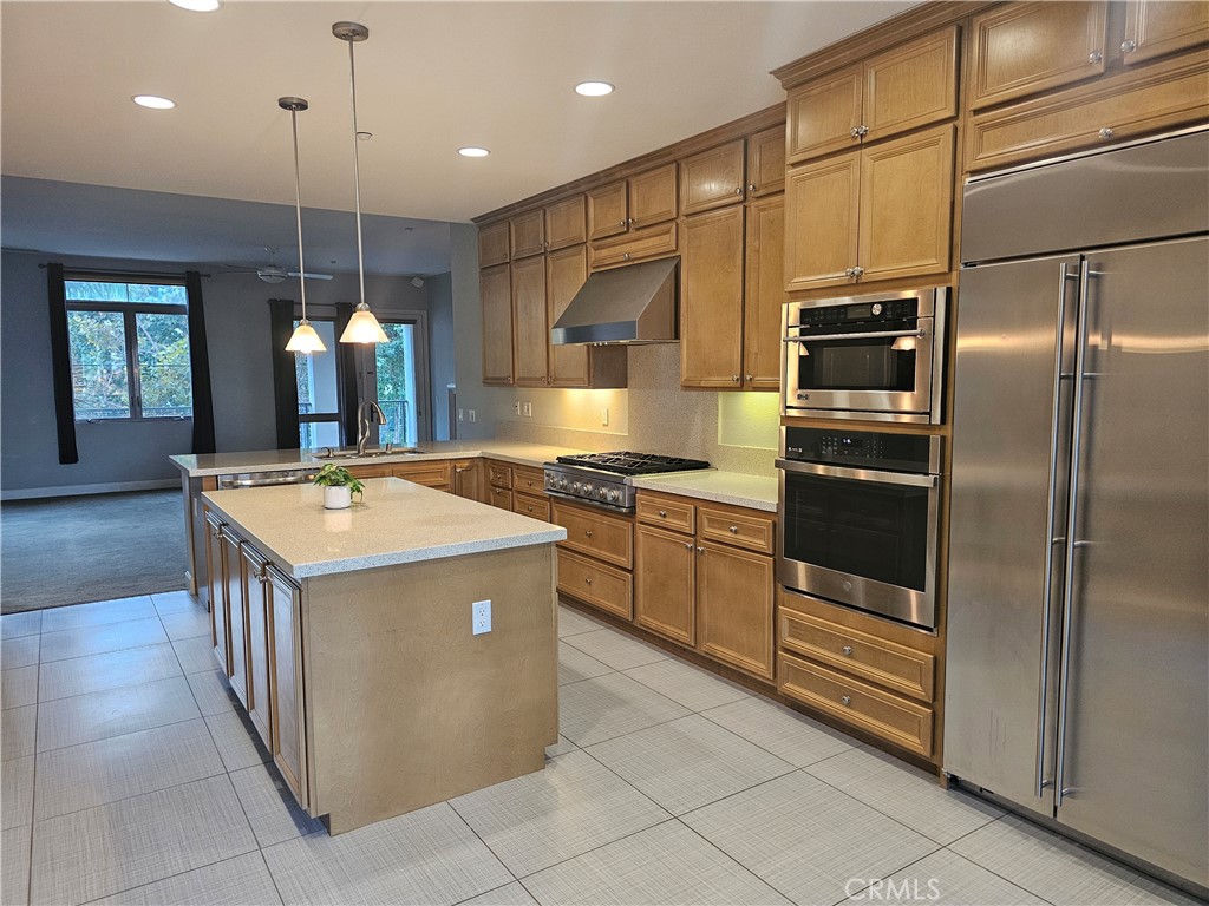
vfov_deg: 58.9
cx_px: 604
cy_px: 453
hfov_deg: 73.9
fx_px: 803
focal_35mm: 23
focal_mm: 6.3
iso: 640
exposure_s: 1/120
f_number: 1.7
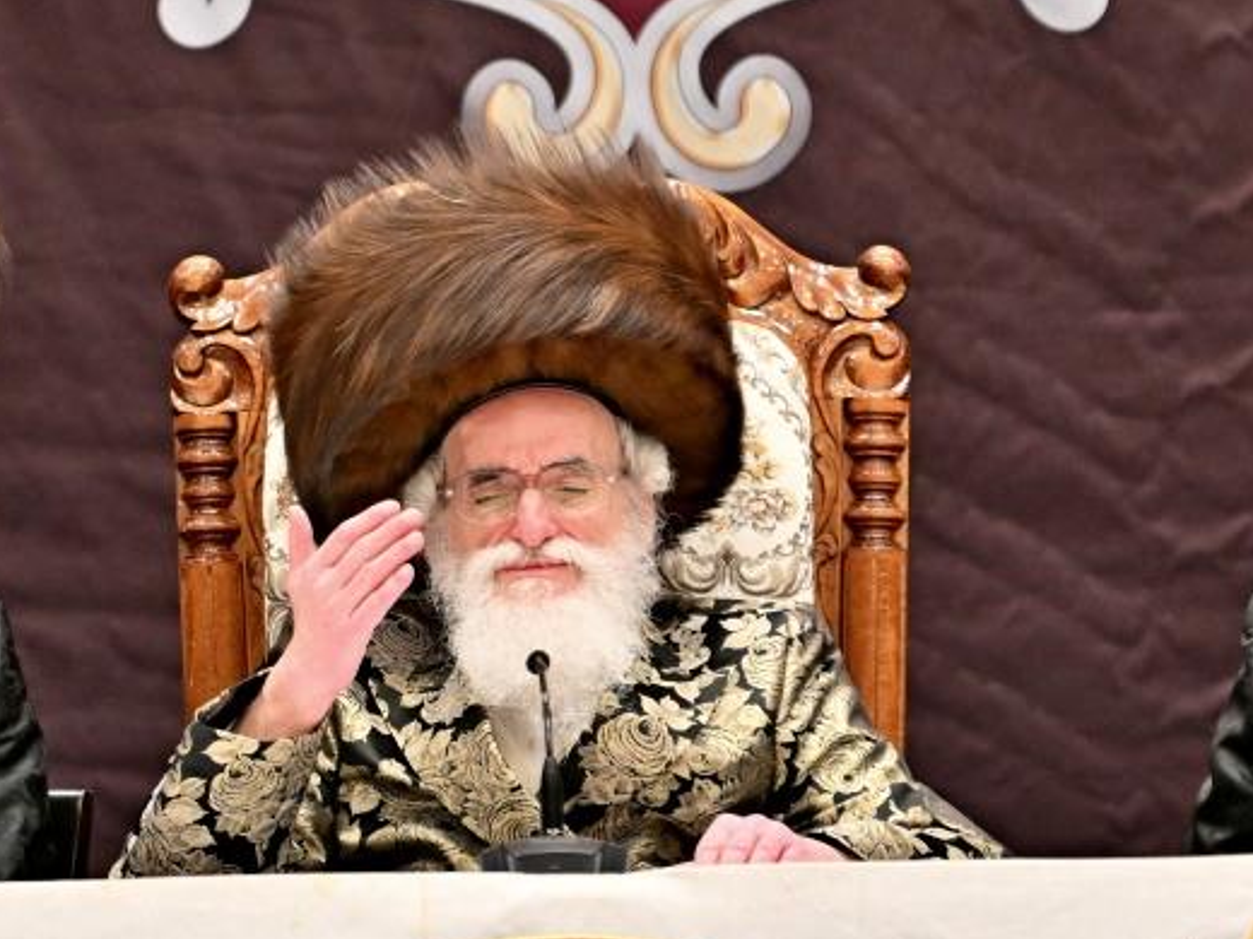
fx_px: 20560
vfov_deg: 2.6
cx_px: 602
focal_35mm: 568
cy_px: 429
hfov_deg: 3.5
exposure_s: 1/400
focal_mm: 200
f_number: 2.8
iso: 400
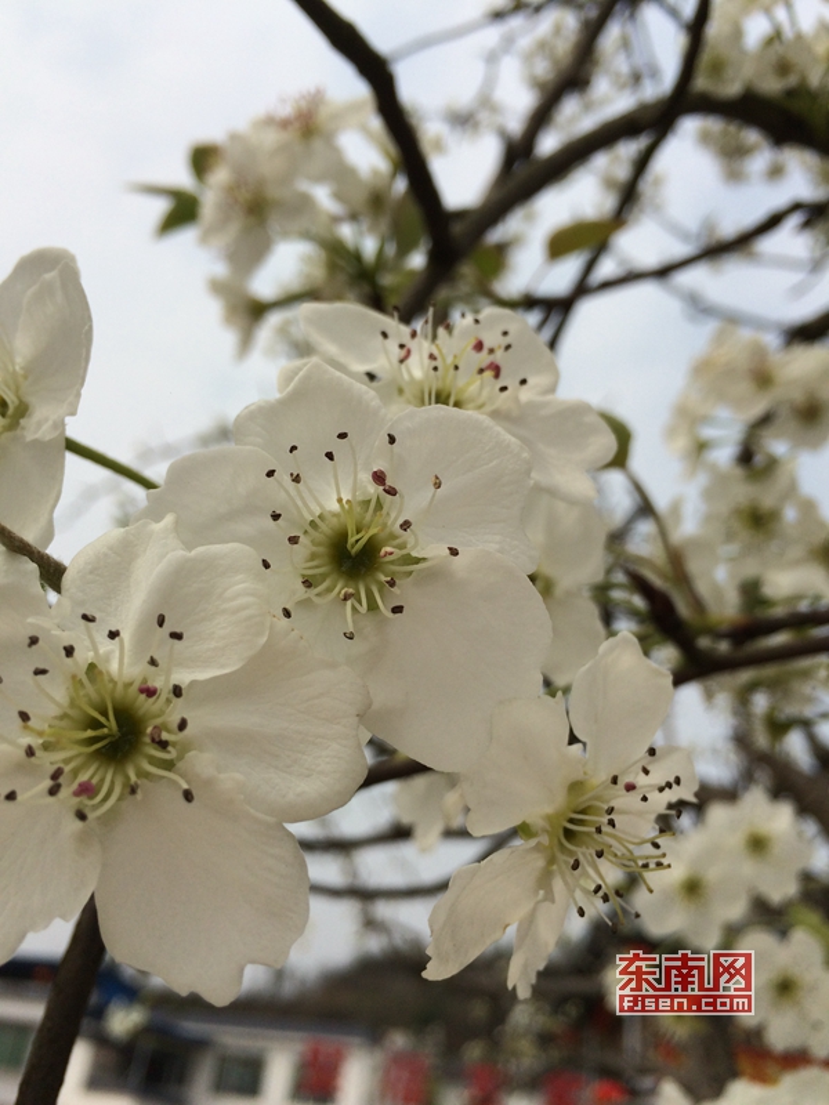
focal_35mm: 29
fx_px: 926
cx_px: 414
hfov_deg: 48.2
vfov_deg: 61.7
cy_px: 552
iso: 32
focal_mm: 4.15
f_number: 2.2
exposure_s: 1/4115
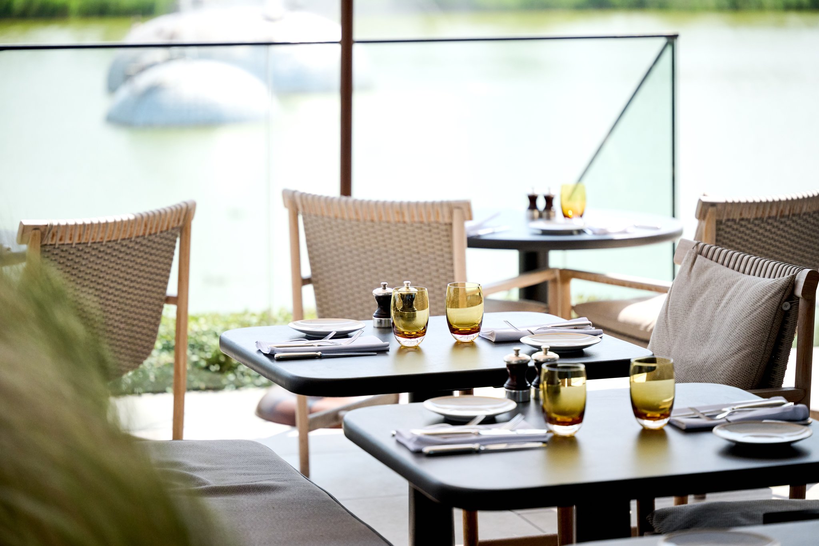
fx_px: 2388
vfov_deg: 13.0
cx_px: 410
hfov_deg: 19.5
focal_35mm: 105
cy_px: 273
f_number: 2.8
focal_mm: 105
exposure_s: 1/8000
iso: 1600
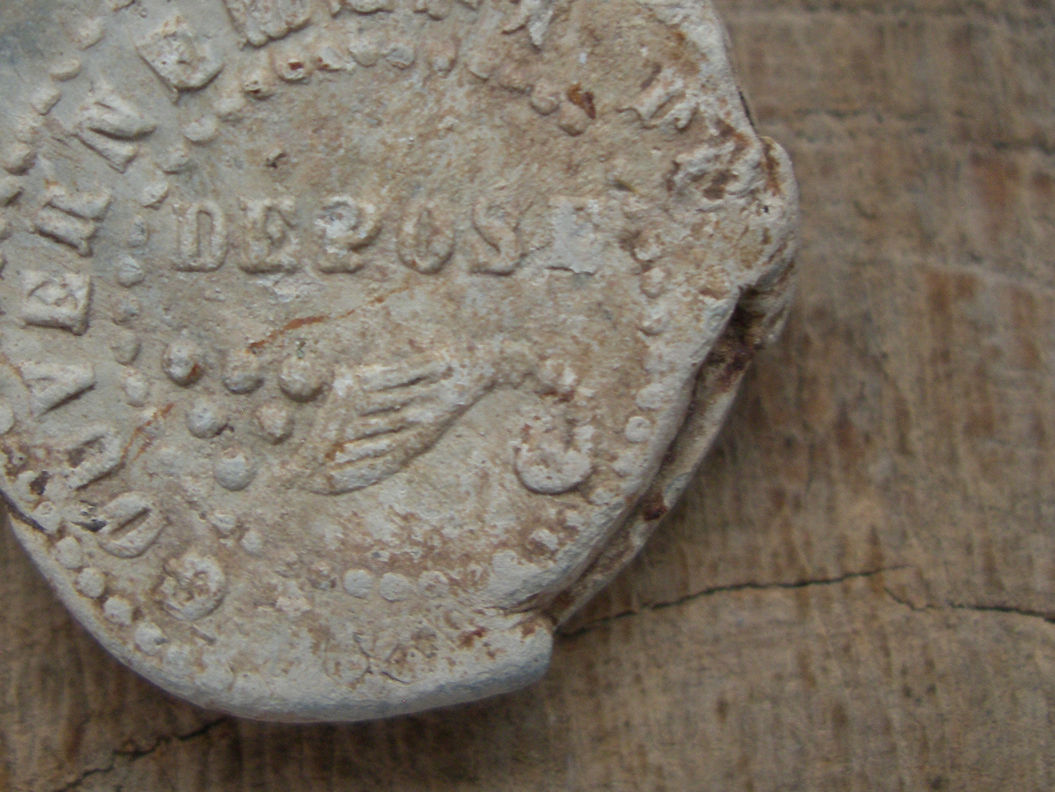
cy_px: 246
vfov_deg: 25.5
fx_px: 1738
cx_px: 441
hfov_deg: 33.7
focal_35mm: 57
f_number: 2.8
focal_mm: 7.8
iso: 200
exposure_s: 1/30
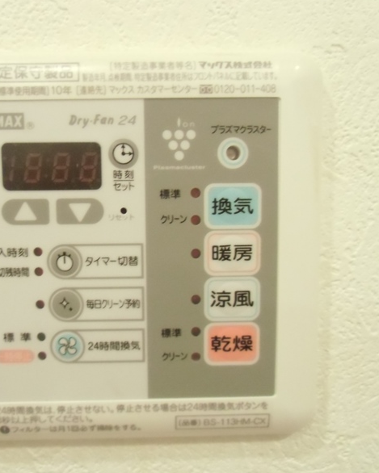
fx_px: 449
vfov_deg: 55.7
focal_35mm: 32
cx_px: 158
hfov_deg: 45.6
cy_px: 239
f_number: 3
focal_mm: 4.24
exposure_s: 1/80
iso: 800
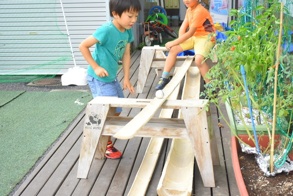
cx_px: 146
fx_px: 464
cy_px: 98
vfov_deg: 23.8
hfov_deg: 35.0
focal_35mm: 57
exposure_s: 1/100
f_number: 5
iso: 1000
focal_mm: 38
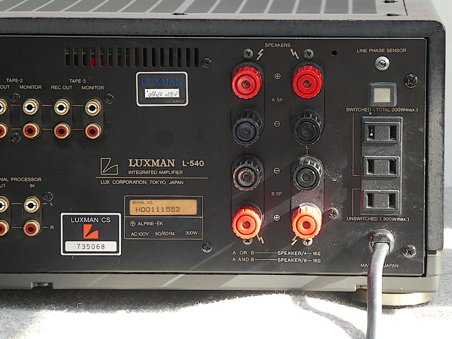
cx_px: 226
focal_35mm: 172
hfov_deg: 11.5
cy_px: 170
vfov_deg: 8.6
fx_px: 2246
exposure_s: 1/15
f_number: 5.6
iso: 200
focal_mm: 30.9
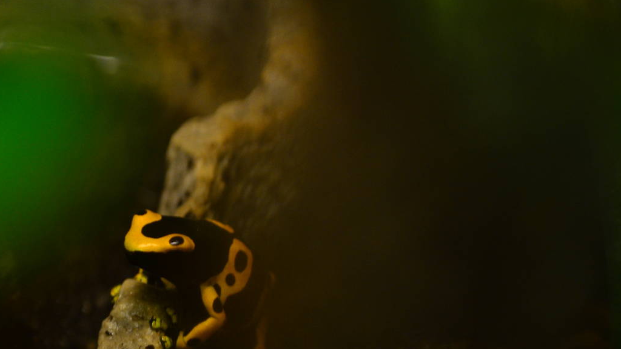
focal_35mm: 135
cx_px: 235
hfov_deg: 15.9
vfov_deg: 9.0
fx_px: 2220
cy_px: 276
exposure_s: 1/30
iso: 800
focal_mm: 55
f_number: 5.6
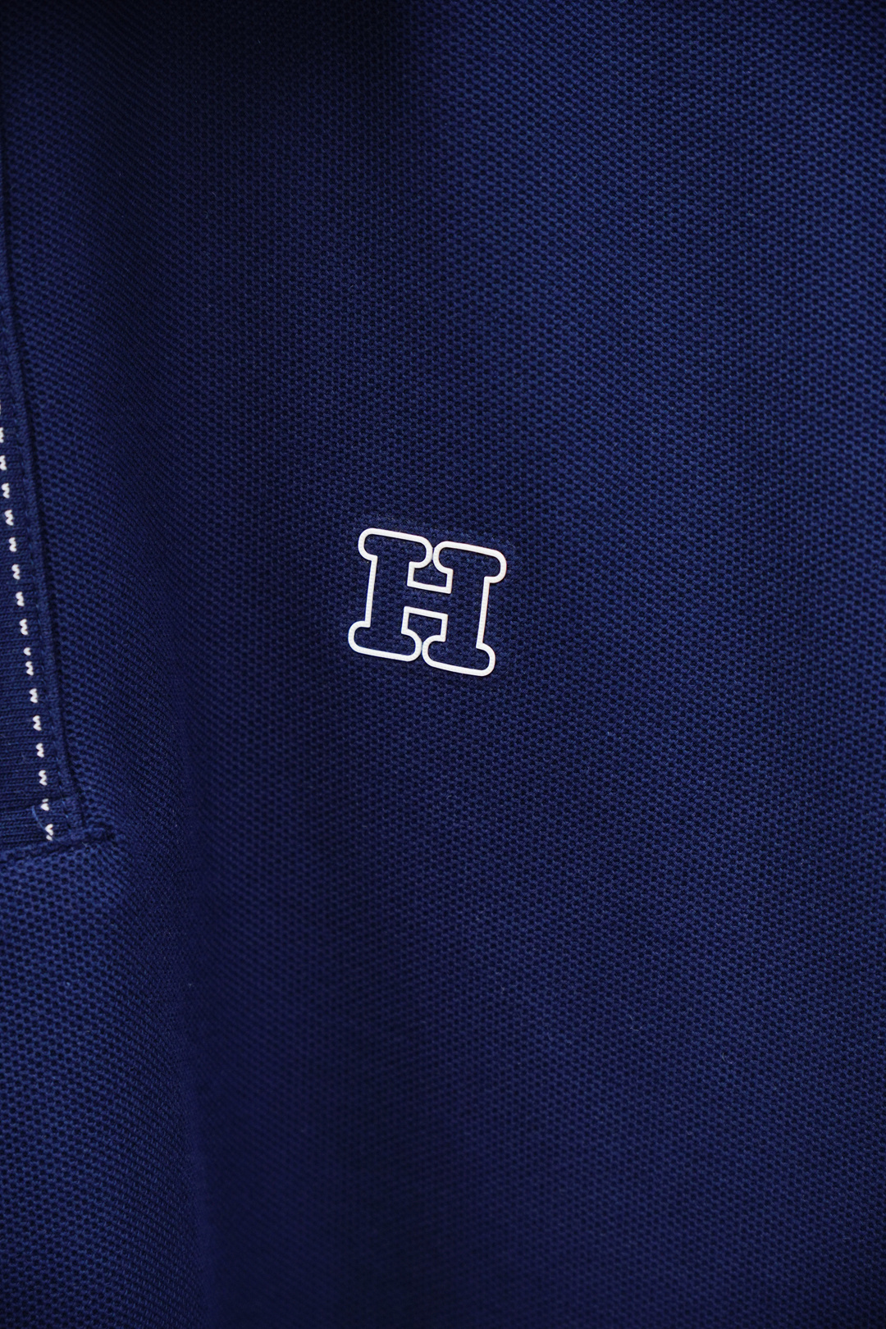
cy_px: 664
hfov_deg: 13.0
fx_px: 3876
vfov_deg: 19.5
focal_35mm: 105
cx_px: 443
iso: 500
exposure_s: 1/250
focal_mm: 70
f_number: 4
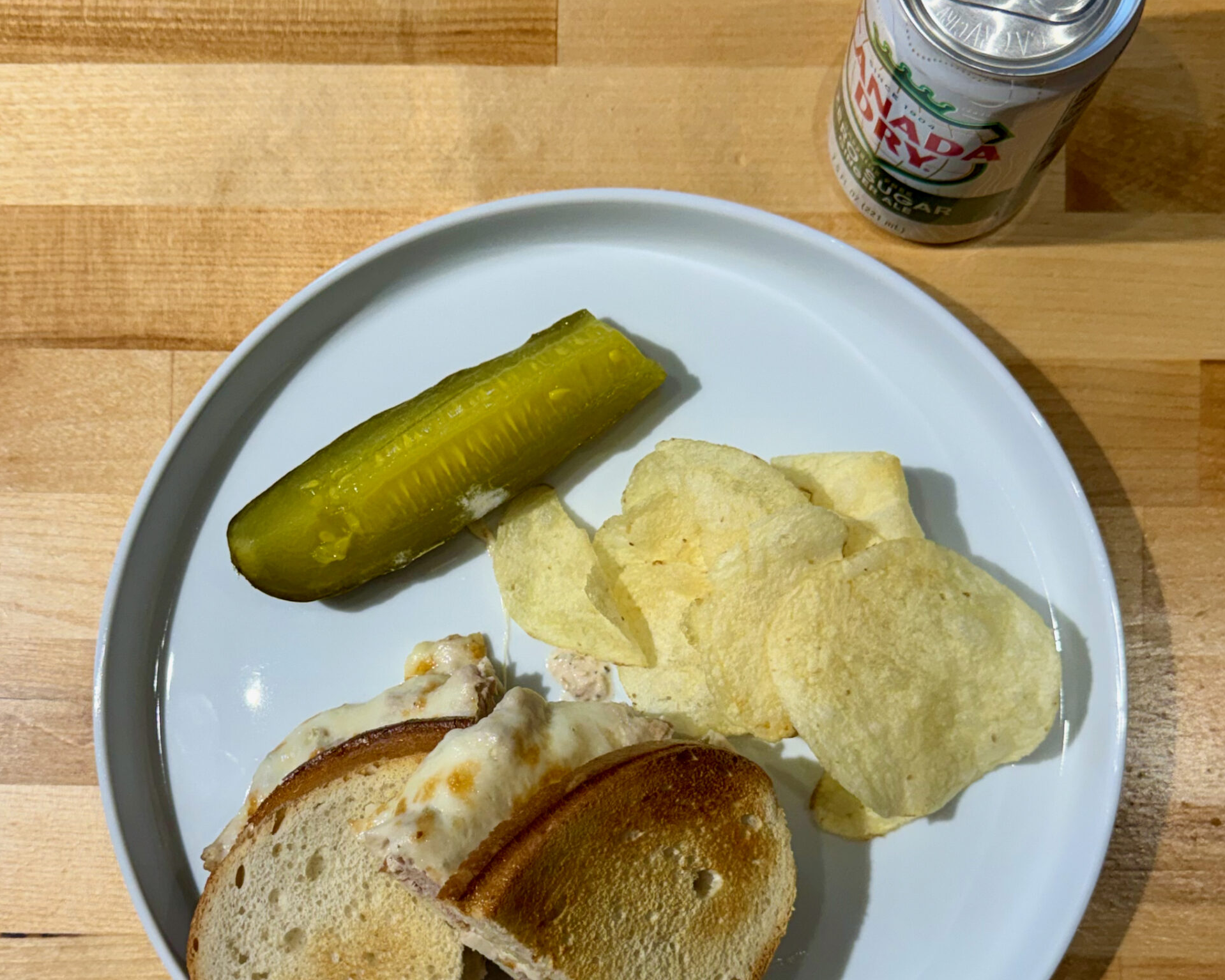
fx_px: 1559
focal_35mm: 43
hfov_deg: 42.9
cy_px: 520
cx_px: 612
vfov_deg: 34.9
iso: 100
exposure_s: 1/120
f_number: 1.78
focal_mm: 6.76
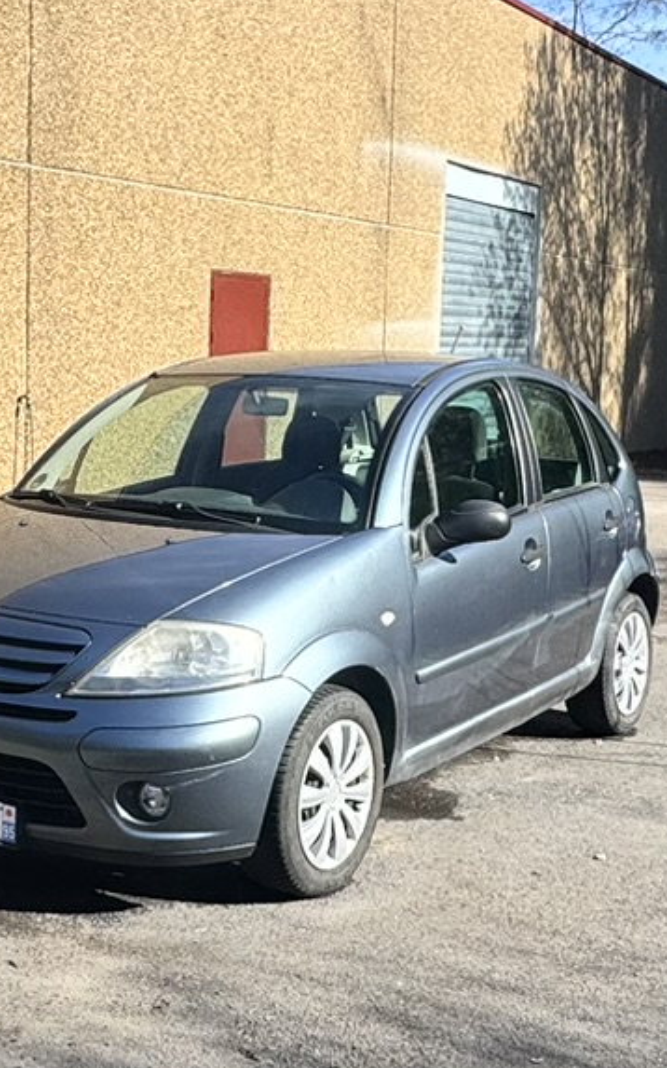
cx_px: 95
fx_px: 1542
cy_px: 500
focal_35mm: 53
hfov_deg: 23.9
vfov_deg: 38.2
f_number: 2.2
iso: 40
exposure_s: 1/1370
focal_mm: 2.22
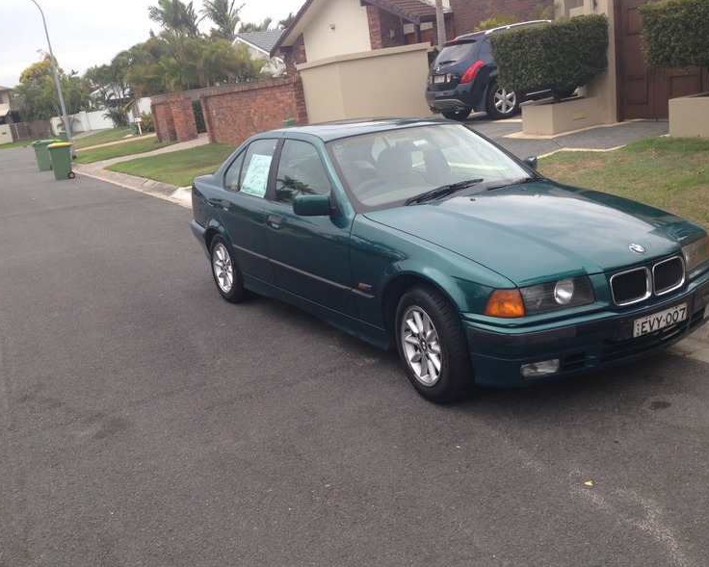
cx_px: 358
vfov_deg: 42.2
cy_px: 287
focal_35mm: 35
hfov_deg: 51.5
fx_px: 735
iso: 50
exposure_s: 1/452
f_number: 2.4
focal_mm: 4.12
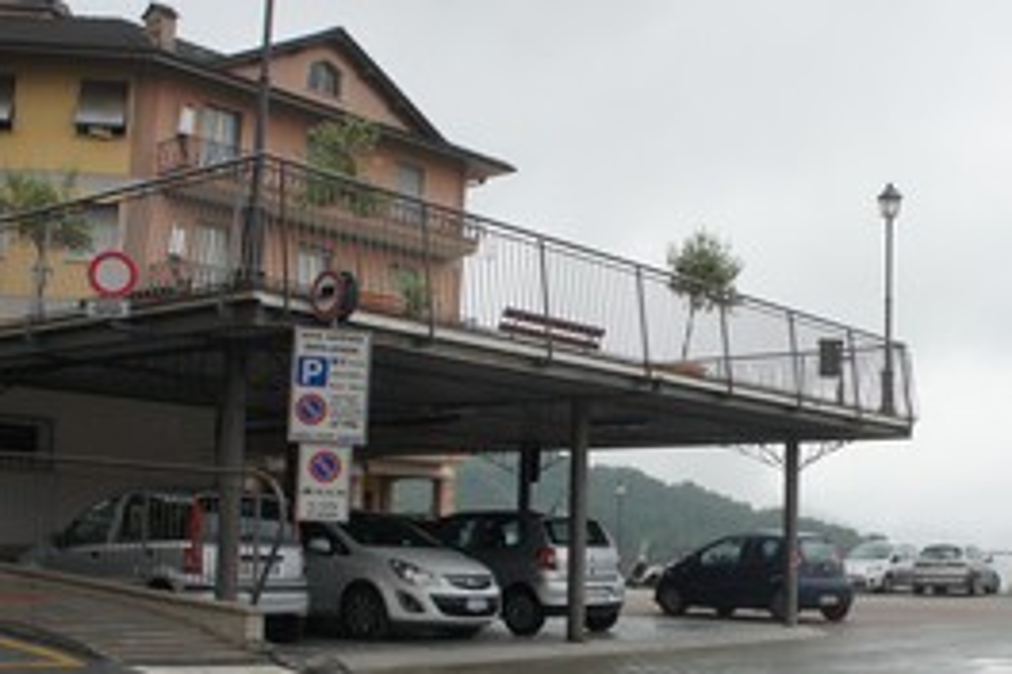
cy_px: 460
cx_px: 759
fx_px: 1321
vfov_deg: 28.4
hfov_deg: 40.7
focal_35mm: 47
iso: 500
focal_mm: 18
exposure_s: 1/250
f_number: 6.3
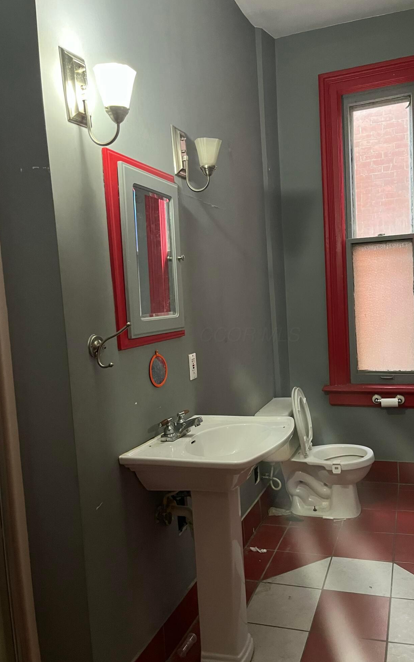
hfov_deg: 44.3
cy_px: 335
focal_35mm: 28
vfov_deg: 66.5
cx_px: 250
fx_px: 506
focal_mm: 5.1
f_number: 1.6
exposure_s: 1/30
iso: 500
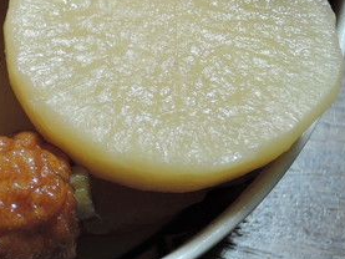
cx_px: -87
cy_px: -51
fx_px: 1007
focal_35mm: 101
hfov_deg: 18.3
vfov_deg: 14.2
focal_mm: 7.5
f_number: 2.5
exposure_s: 1/30
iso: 400
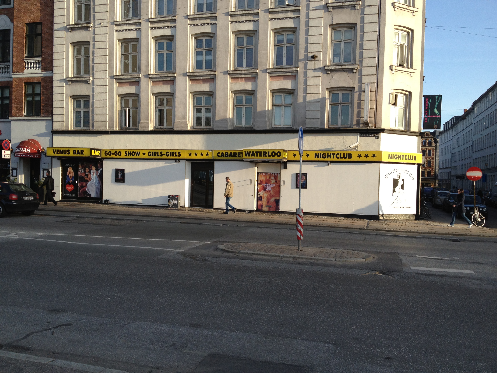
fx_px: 503
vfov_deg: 40.7
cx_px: 248
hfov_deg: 52.6
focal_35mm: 35
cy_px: 186
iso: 64
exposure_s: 1/575
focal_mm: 4.28
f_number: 2.4
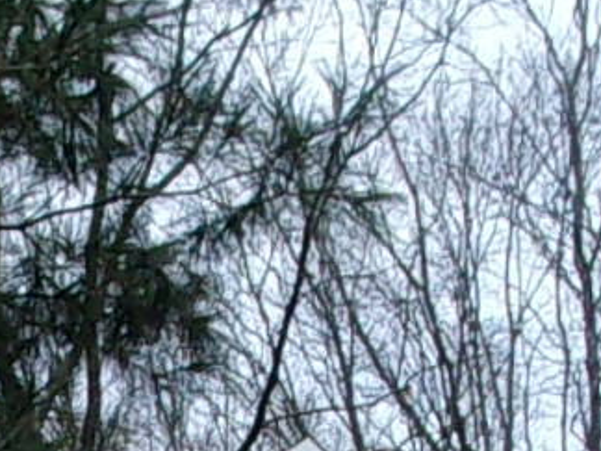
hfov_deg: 13.5
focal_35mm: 144
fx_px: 2500
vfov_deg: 9.2
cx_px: -24
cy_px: 1078
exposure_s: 1/180
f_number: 10.8
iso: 320
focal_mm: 5.1
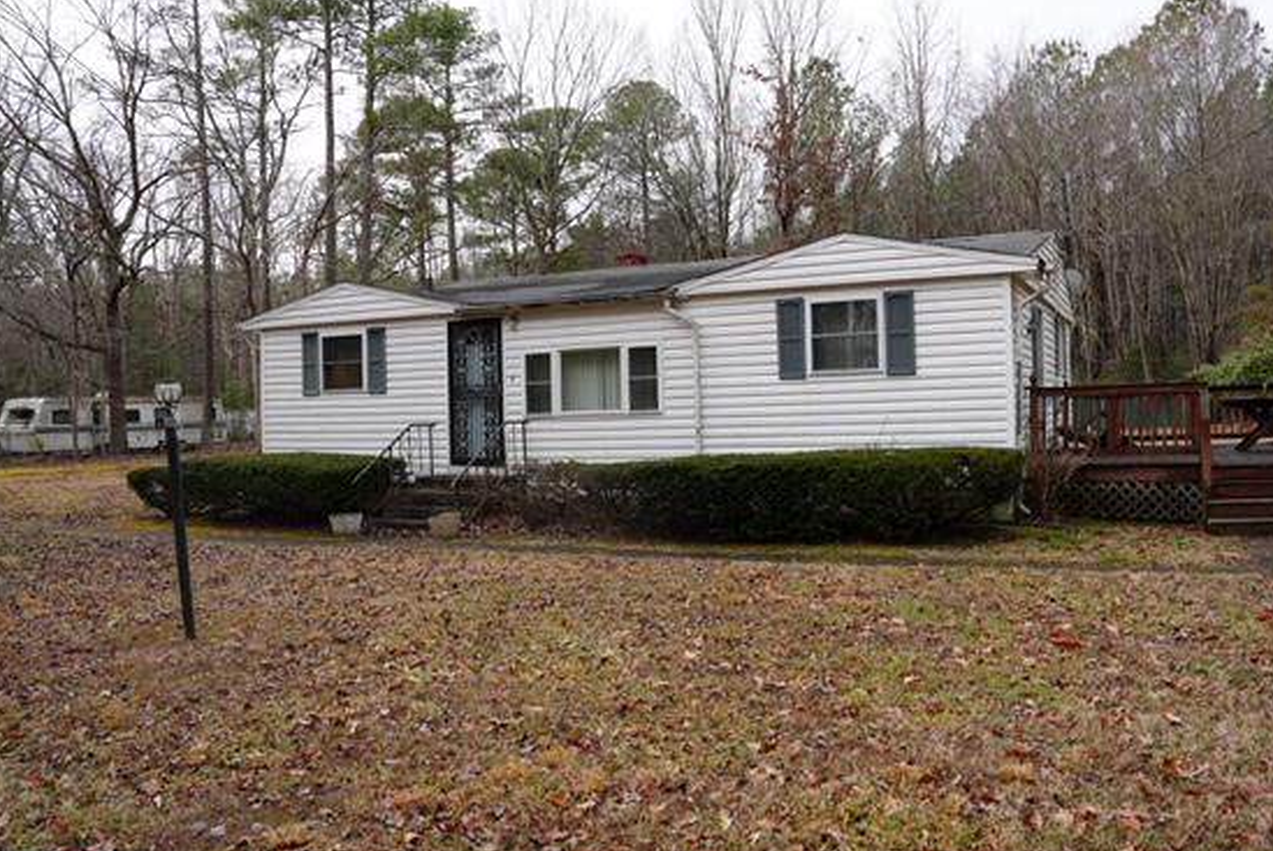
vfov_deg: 46.5
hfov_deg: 65.1
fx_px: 991
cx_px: 728
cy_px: 410
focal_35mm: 28
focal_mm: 24
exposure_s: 1/100
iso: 100
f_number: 7.1
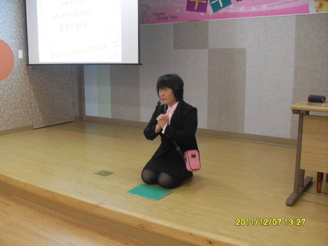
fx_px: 351
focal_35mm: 37
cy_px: 123
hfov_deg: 50.1
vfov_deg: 38.7
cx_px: 164
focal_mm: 6.3
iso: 200
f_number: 2.8
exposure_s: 1/20
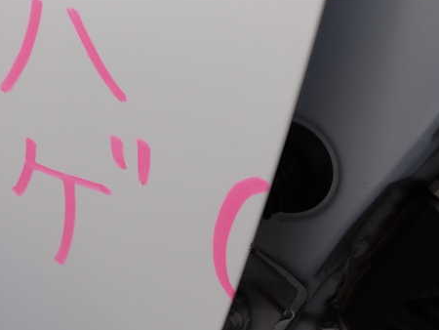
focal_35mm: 40
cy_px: 158
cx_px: 164
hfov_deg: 46.4
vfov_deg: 36.0
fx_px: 508
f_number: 3.2
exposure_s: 1/125
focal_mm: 5.4
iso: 100
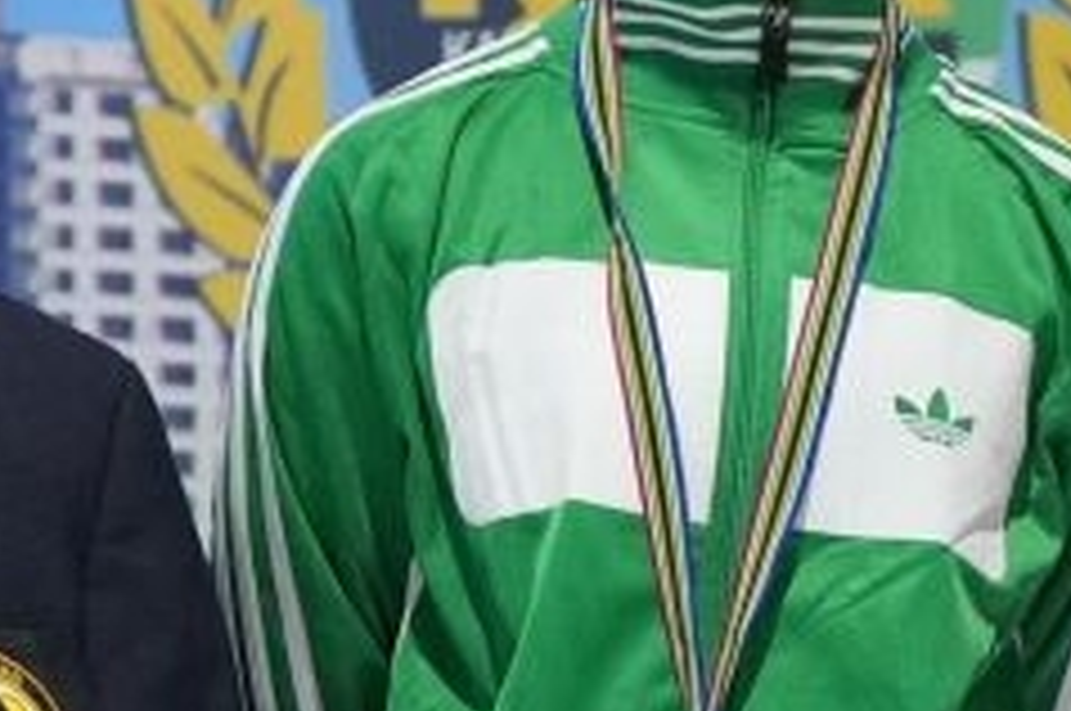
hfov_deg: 3.9
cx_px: 1710
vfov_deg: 2.6
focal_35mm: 530
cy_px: 1395
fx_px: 15746
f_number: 2.8
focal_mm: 70
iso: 4000
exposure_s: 1/250
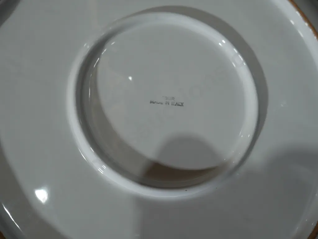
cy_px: 120
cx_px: 159
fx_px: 257
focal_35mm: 28
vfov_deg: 49.7
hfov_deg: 63.4
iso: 200
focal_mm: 14
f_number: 5.3
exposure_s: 1/100
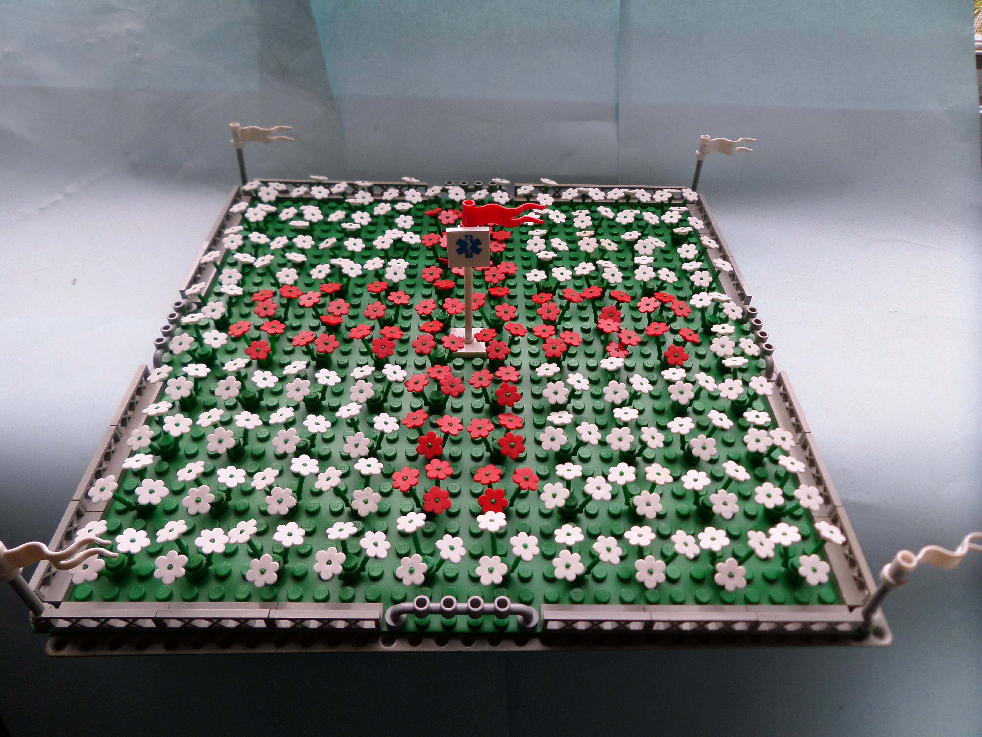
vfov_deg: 56.8
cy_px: 368
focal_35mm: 24
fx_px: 681
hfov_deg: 71.6
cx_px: 491
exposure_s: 1/180
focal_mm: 4.3
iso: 80
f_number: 3.1
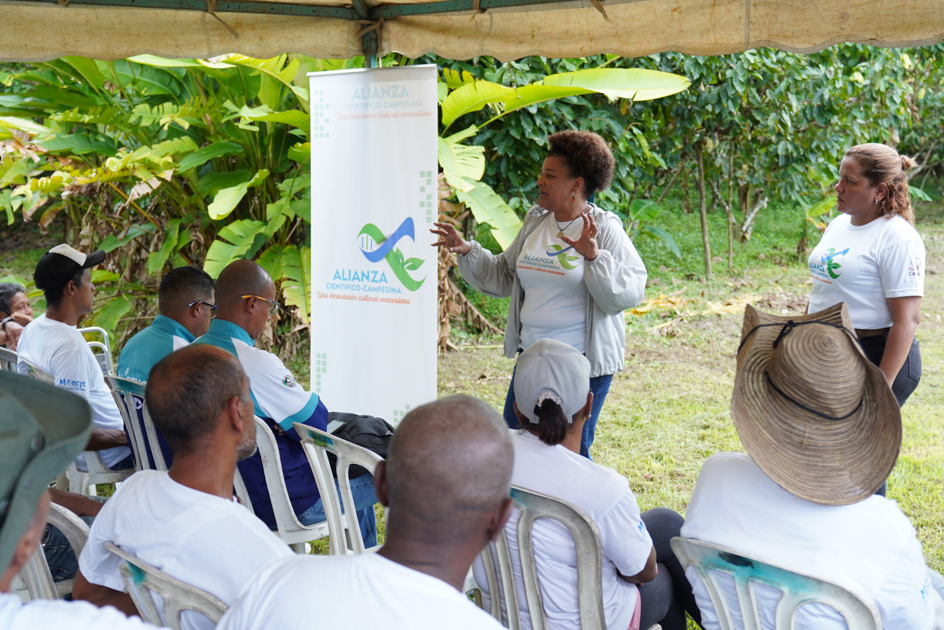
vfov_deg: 31.9
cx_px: 472
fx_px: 1101
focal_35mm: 42
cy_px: 315
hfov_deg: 46.4
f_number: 2.8
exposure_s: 1/200
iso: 160
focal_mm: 28
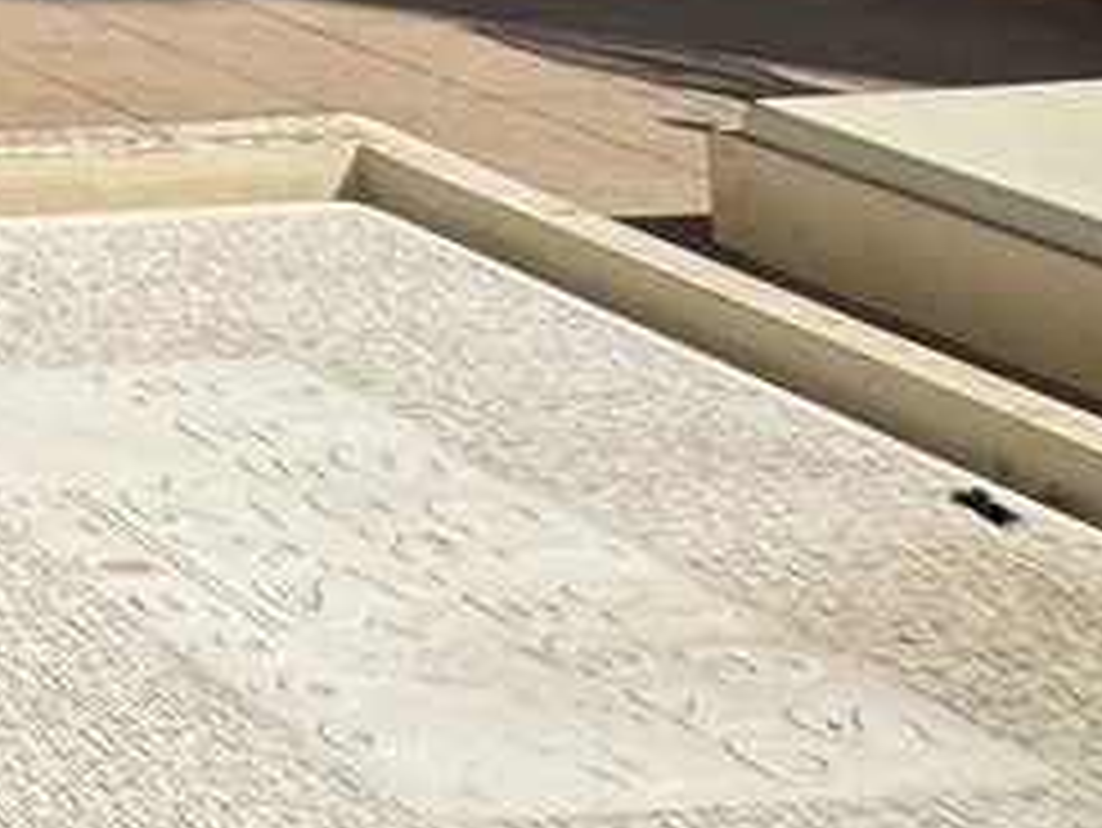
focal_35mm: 73
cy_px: -860
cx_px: -1691
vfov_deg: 15.7
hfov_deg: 14.2
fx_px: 2325
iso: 50
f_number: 2.2
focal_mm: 2.22
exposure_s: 1/3106
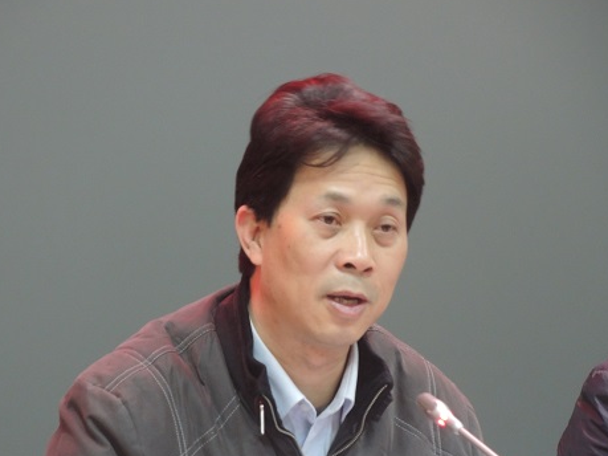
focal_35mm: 229
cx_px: 258
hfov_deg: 8.6
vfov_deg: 6.5
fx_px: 4021
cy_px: 281
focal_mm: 37.4
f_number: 4
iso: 800
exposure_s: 1/10
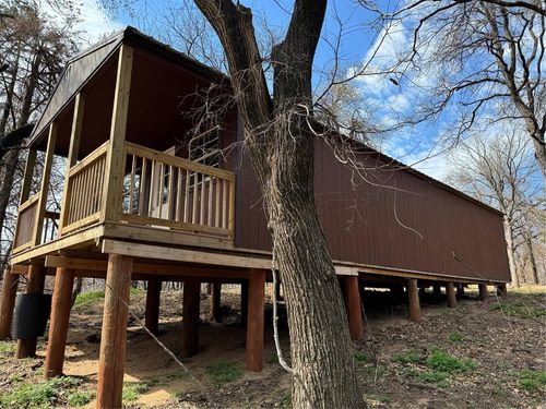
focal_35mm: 24
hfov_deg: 71.6
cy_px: 204
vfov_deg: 56.8
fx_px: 379
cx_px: 273
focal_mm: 6.76
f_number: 1.78
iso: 80
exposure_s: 1/1311
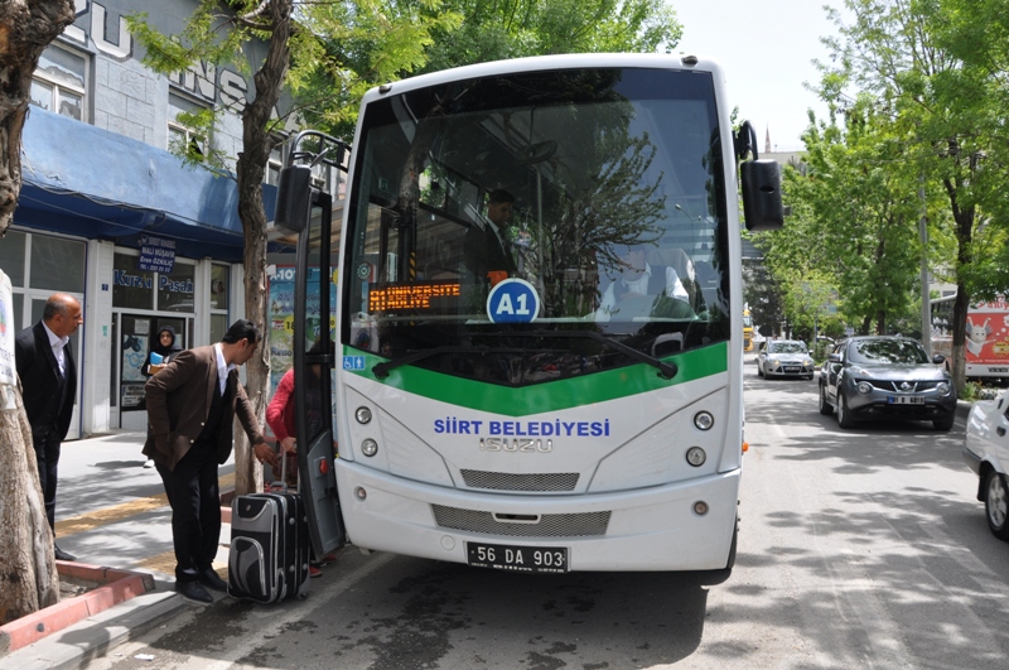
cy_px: 335
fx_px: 756
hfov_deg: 67.5
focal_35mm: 27
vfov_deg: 47.8
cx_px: 504
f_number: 11
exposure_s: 1/125
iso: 200
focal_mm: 18
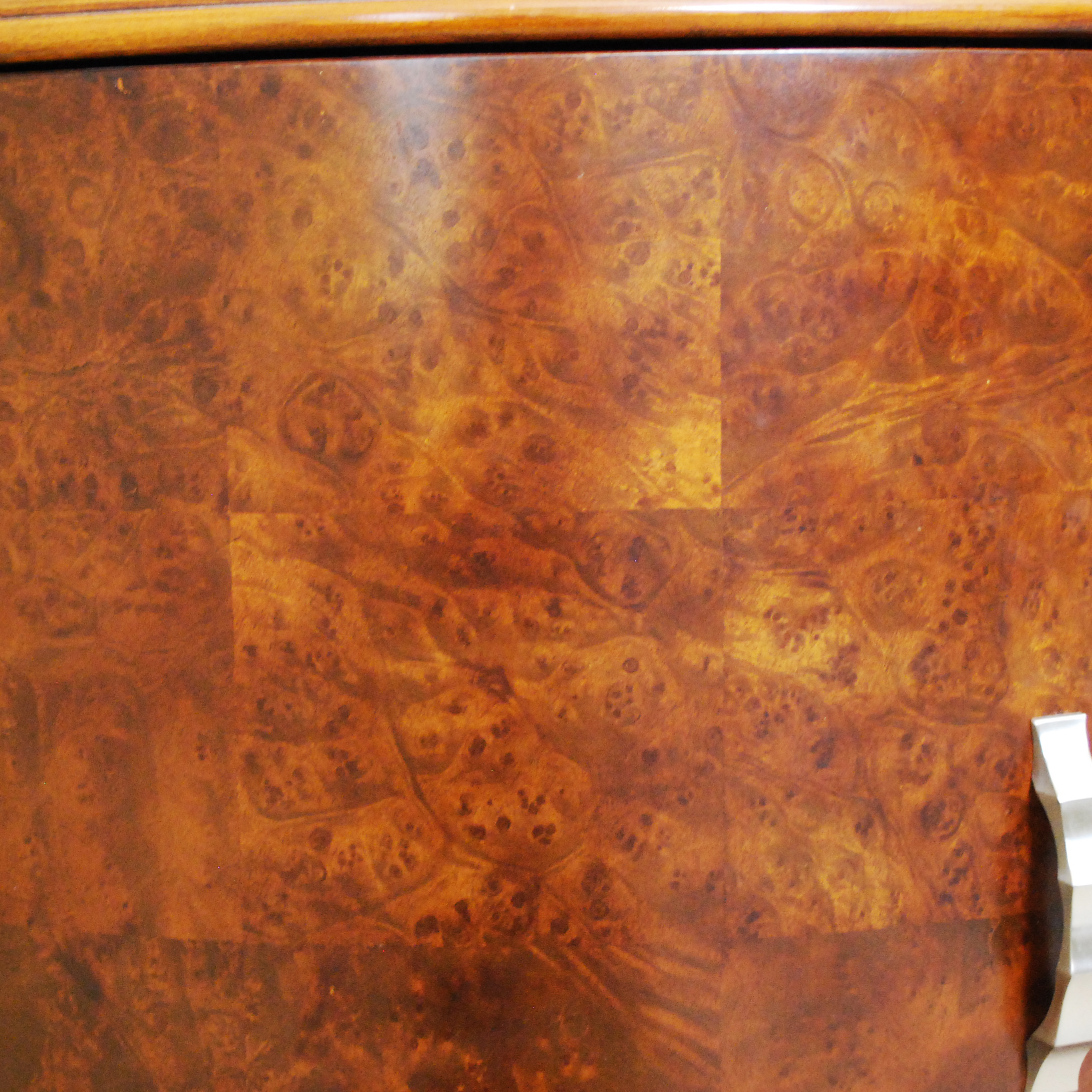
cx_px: 497
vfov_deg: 25.3
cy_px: 625
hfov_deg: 25.3
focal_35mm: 68
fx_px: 2427
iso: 1600
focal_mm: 30
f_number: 4.8
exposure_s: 1/10
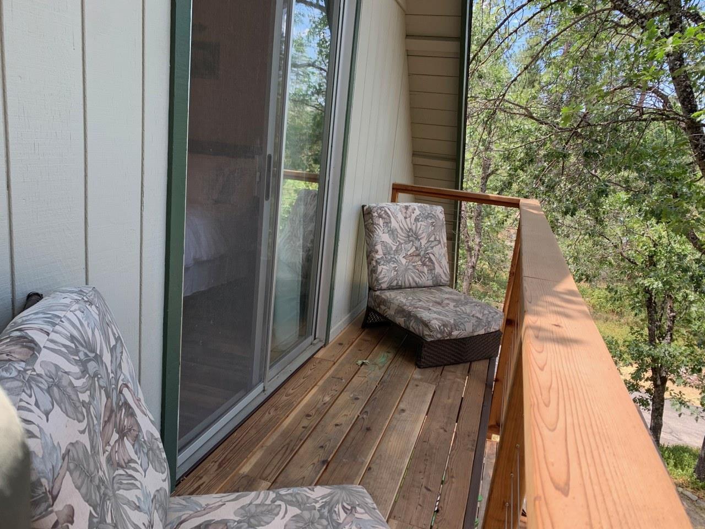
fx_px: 530
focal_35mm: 26
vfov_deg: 53.1
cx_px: 352
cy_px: 264
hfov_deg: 67.3
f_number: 1.8
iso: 25
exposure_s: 1/230
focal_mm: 4.25
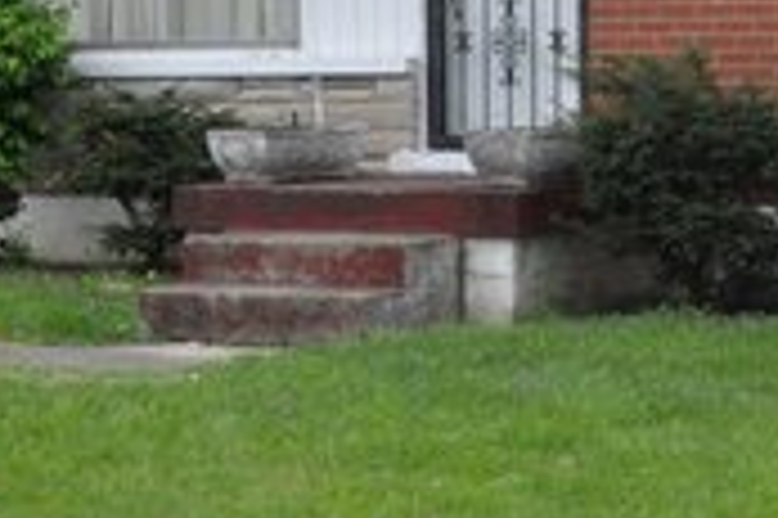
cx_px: 1034
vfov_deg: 9.2
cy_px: -29
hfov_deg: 13.4
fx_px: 3195
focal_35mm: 148
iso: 1600
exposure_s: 1/800
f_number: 14
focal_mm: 24
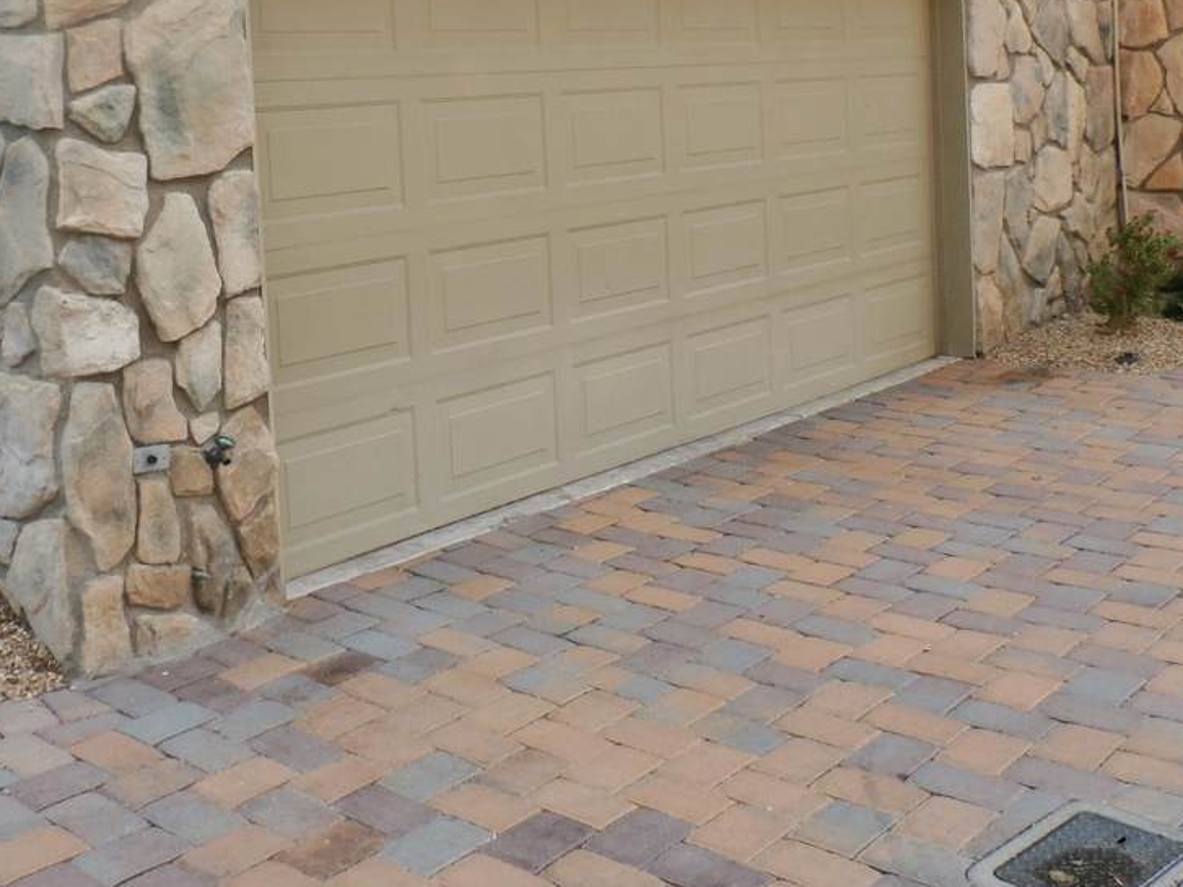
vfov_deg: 32.3
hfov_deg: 42.2
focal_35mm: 44
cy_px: 225
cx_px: 371
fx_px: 1503
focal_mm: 4.5
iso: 100
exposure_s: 1/500
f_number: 3
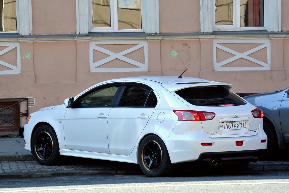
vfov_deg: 8.3
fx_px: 1333
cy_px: 96
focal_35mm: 166
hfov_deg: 12.4
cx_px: 144
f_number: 4.5
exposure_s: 1/250
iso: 100
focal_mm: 61.6
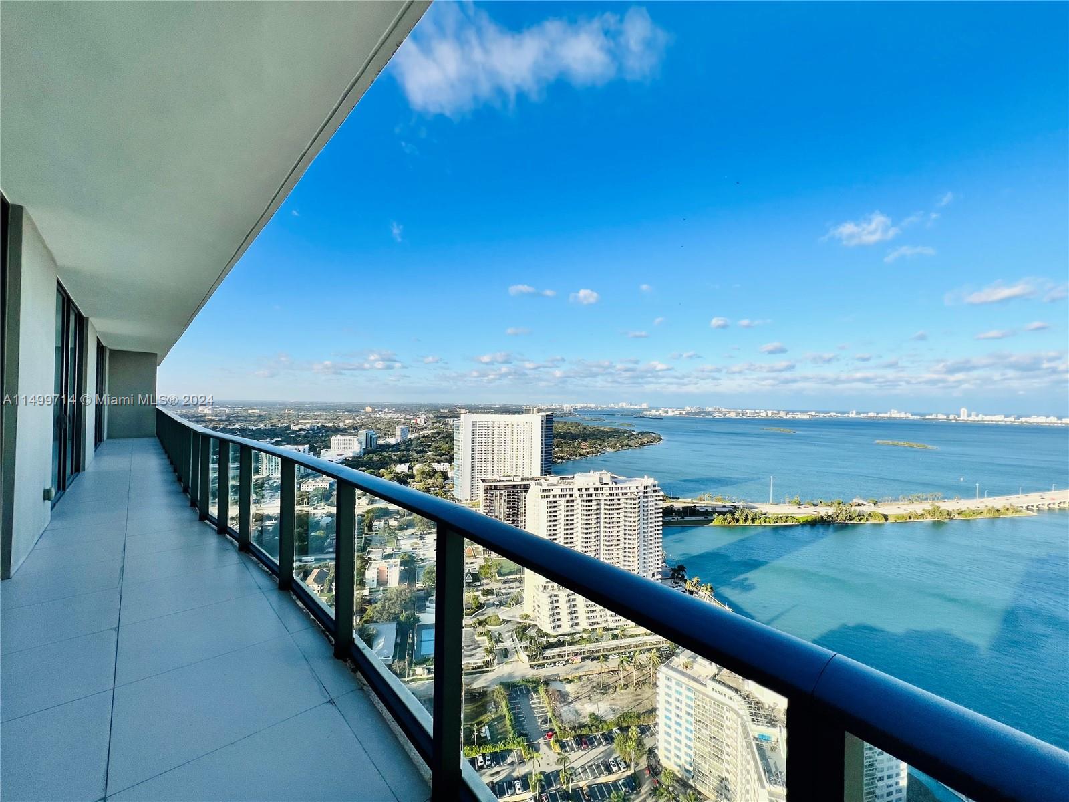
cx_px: 534
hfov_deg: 106.2
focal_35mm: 13
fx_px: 401
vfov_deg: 89.9
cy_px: 401
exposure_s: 1/1220
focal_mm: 1.57
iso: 32
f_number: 1.8
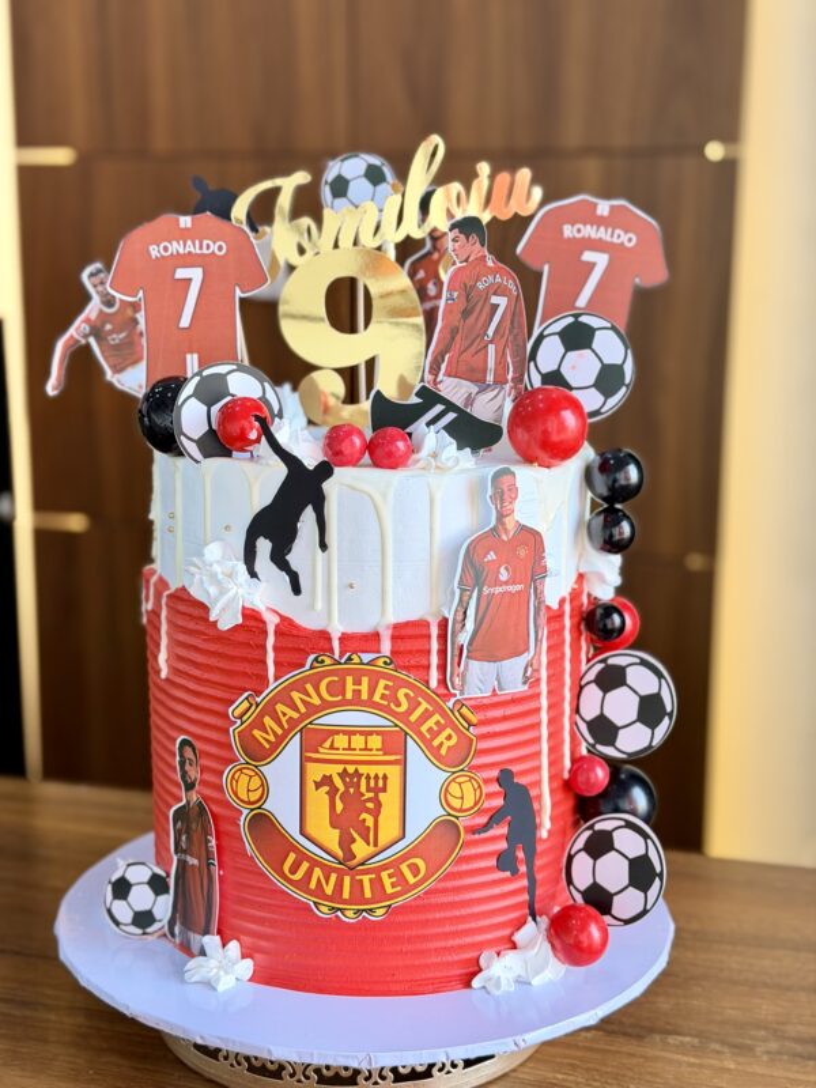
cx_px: 408
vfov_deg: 39.7
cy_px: 544
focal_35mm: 48
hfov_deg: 30.3
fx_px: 1509
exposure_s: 1/100
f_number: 1.78
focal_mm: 6.76
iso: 80
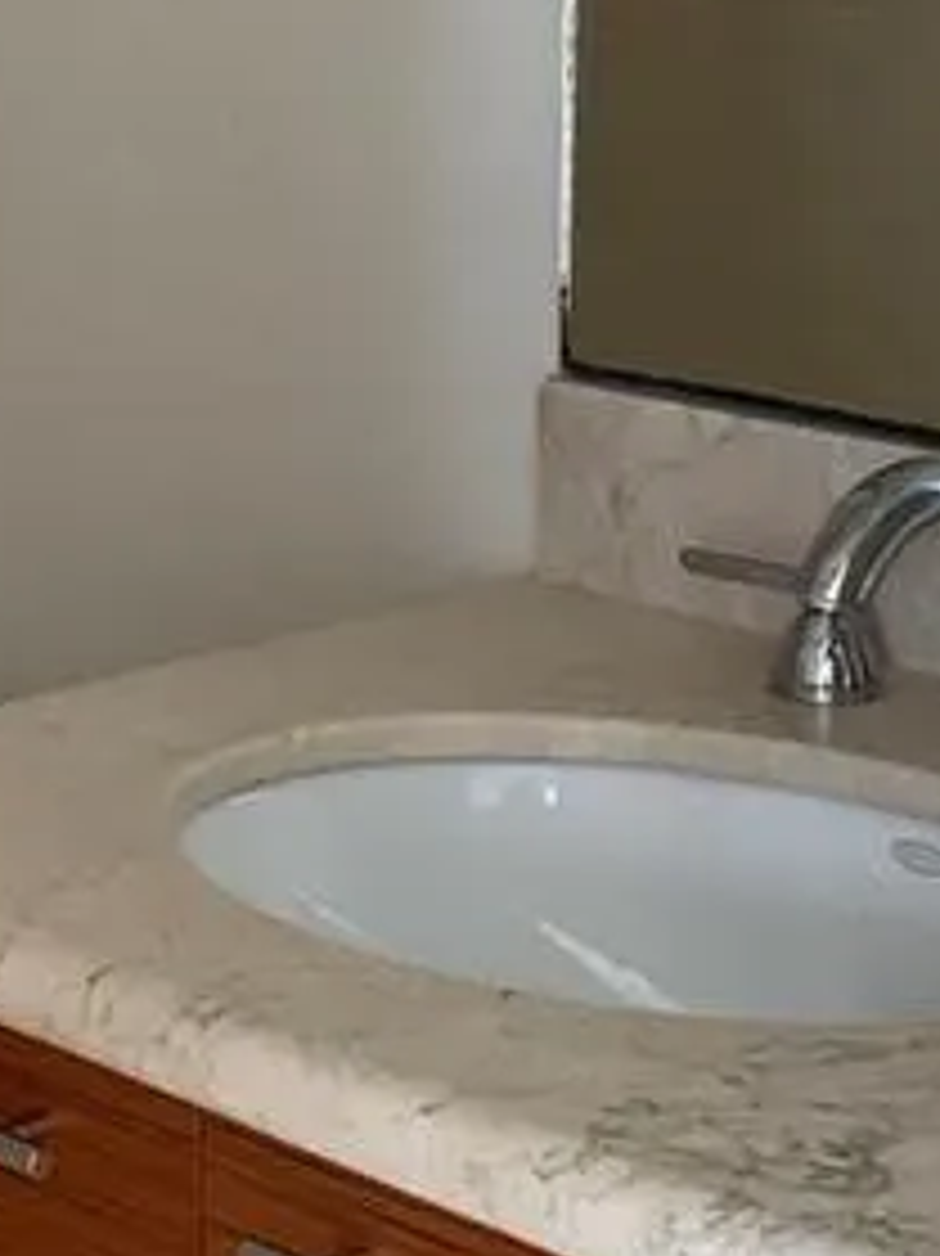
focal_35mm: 112
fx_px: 4058
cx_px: -202
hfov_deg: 12.9
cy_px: 311
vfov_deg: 17.5
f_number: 1.8
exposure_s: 1/30
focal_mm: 4.25
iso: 500
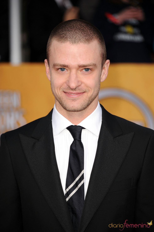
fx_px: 1606
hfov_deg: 5.5
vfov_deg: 8.2
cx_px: 77
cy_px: 116
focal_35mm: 250
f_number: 6.3
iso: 320
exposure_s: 1/250
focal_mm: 250
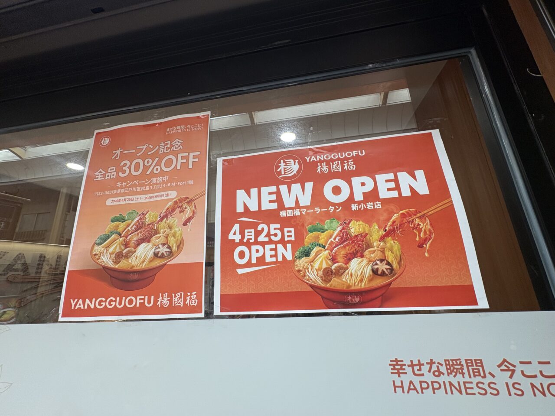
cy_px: 208
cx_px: 278
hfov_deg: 102.1
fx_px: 224
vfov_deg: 85.7
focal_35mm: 14
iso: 50
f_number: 2.2
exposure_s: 1/125
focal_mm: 2.22
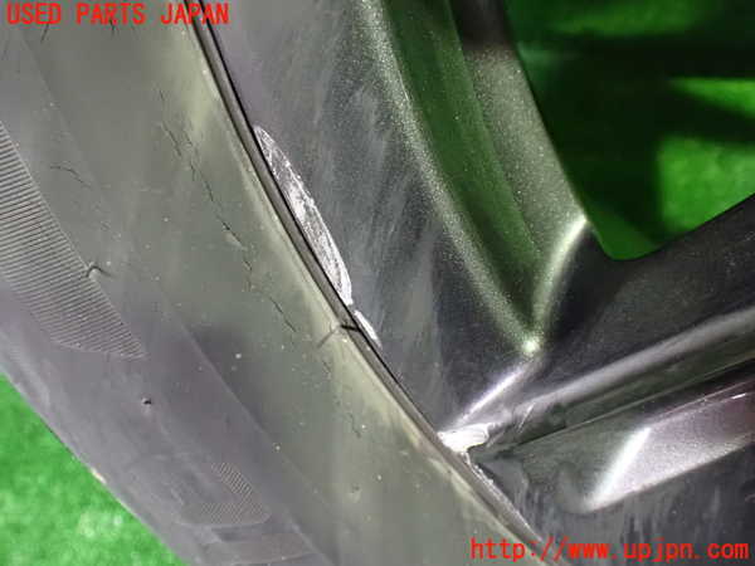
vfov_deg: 46.8
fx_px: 654
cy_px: 283
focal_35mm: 30
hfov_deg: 60.0
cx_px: 378
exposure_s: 1/30
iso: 1600
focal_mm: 5.4
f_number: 2.3
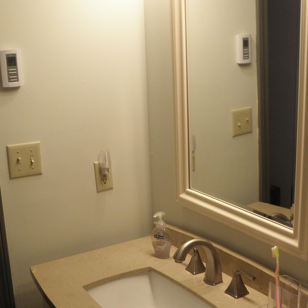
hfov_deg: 32.8
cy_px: 181
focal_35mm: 52
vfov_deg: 32.7
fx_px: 523
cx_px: 145
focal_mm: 5.16
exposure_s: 1/25
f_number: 2.9
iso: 125
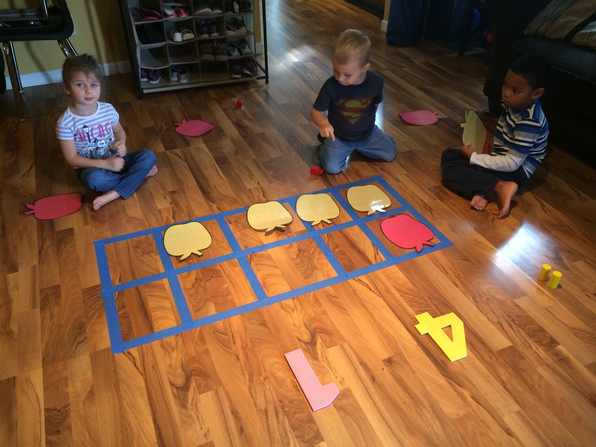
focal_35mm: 29
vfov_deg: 48.2
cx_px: 298
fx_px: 499
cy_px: 224
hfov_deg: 61.7
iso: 200
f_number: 2.2
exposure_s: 1/30
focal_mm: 4.15
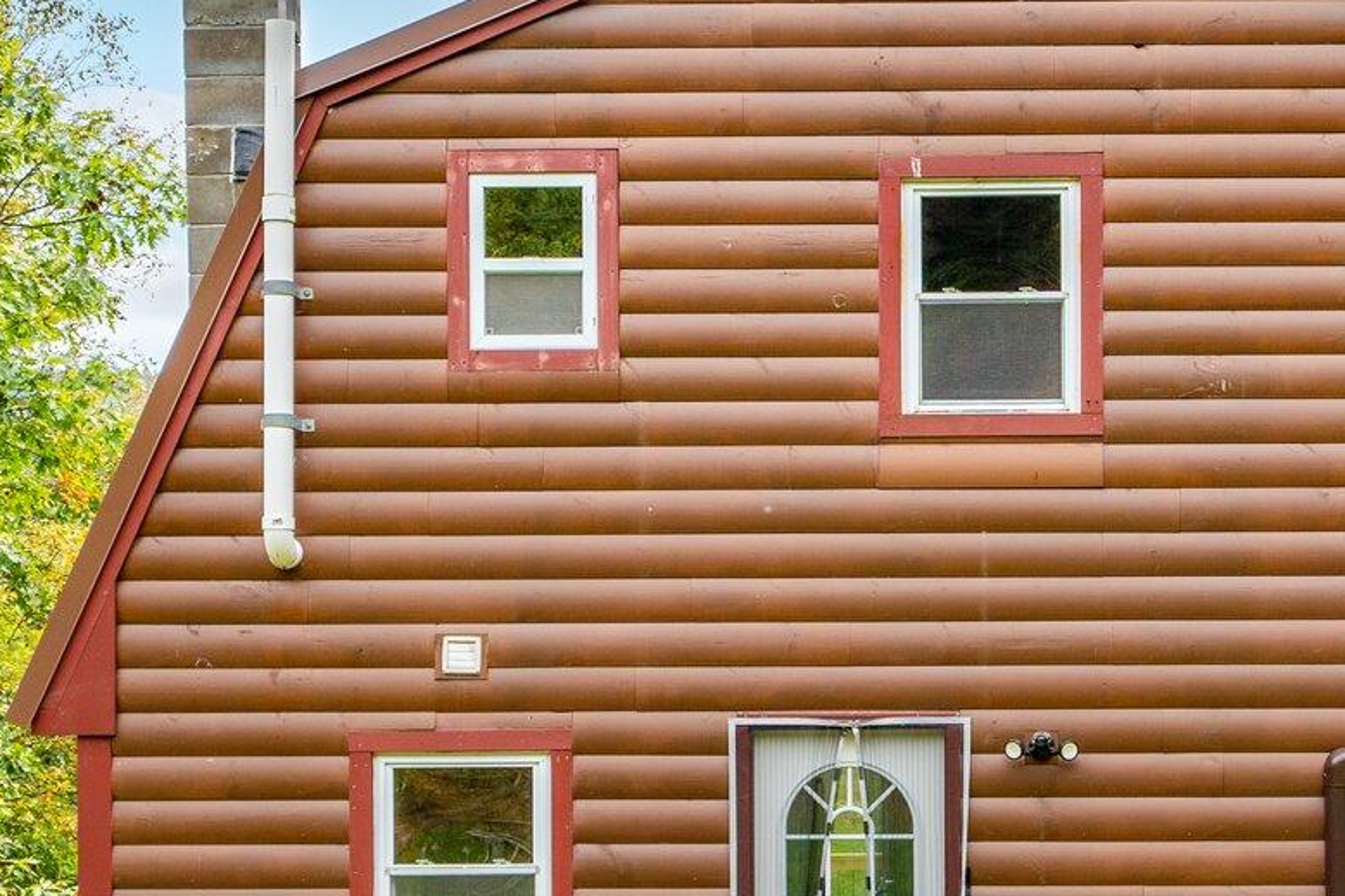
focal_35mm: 92
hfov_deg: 22.0
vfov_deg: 14.8
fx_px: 3436
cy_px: 707
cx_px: 1003
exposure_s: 1/1000
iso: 50
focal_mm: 35
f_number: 4
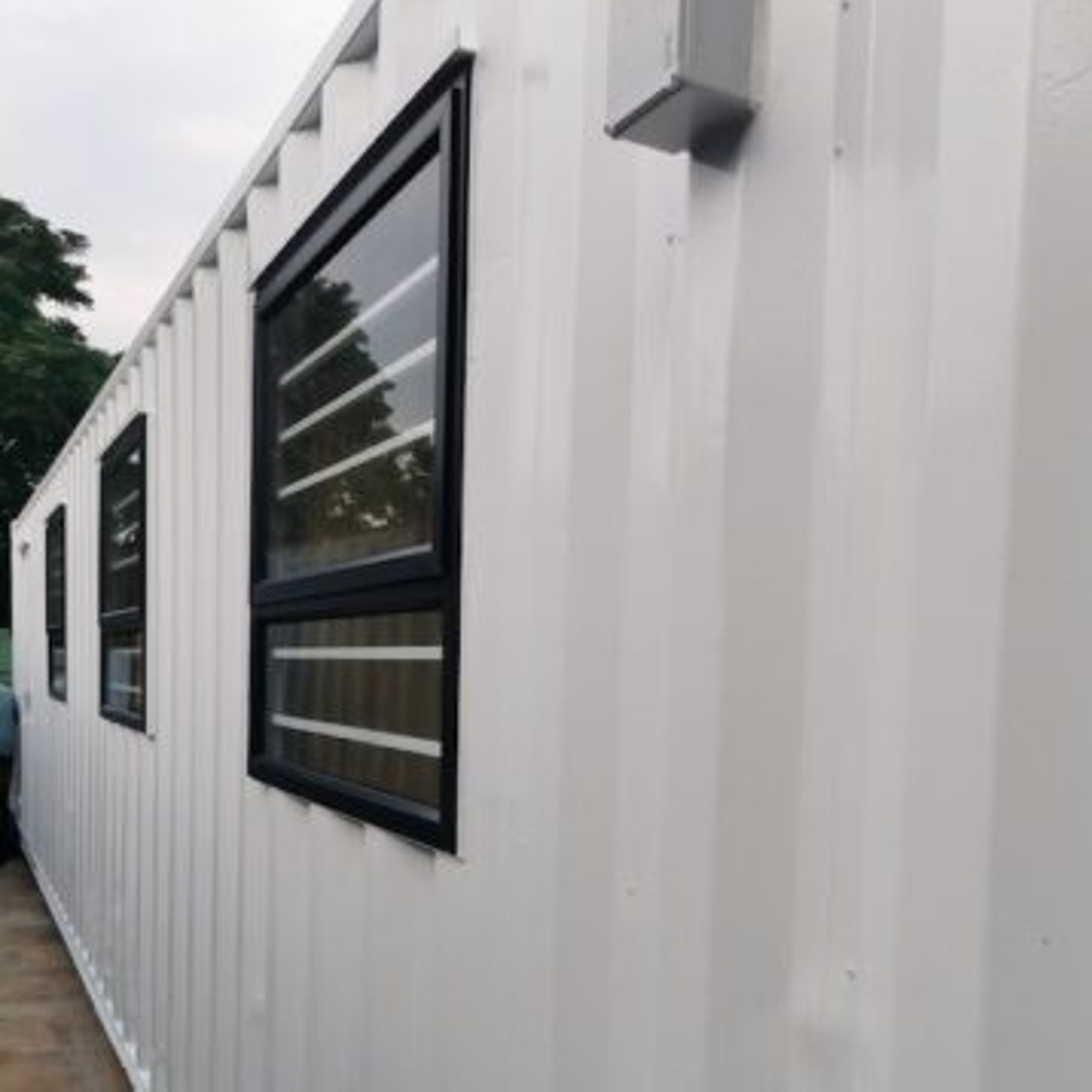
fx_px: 1142
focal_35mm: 32
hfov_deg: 51.1
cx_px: 546
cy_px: 726
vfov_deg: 50.2
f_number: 1.6
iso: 50
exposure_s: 1/1621
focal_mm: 5.56
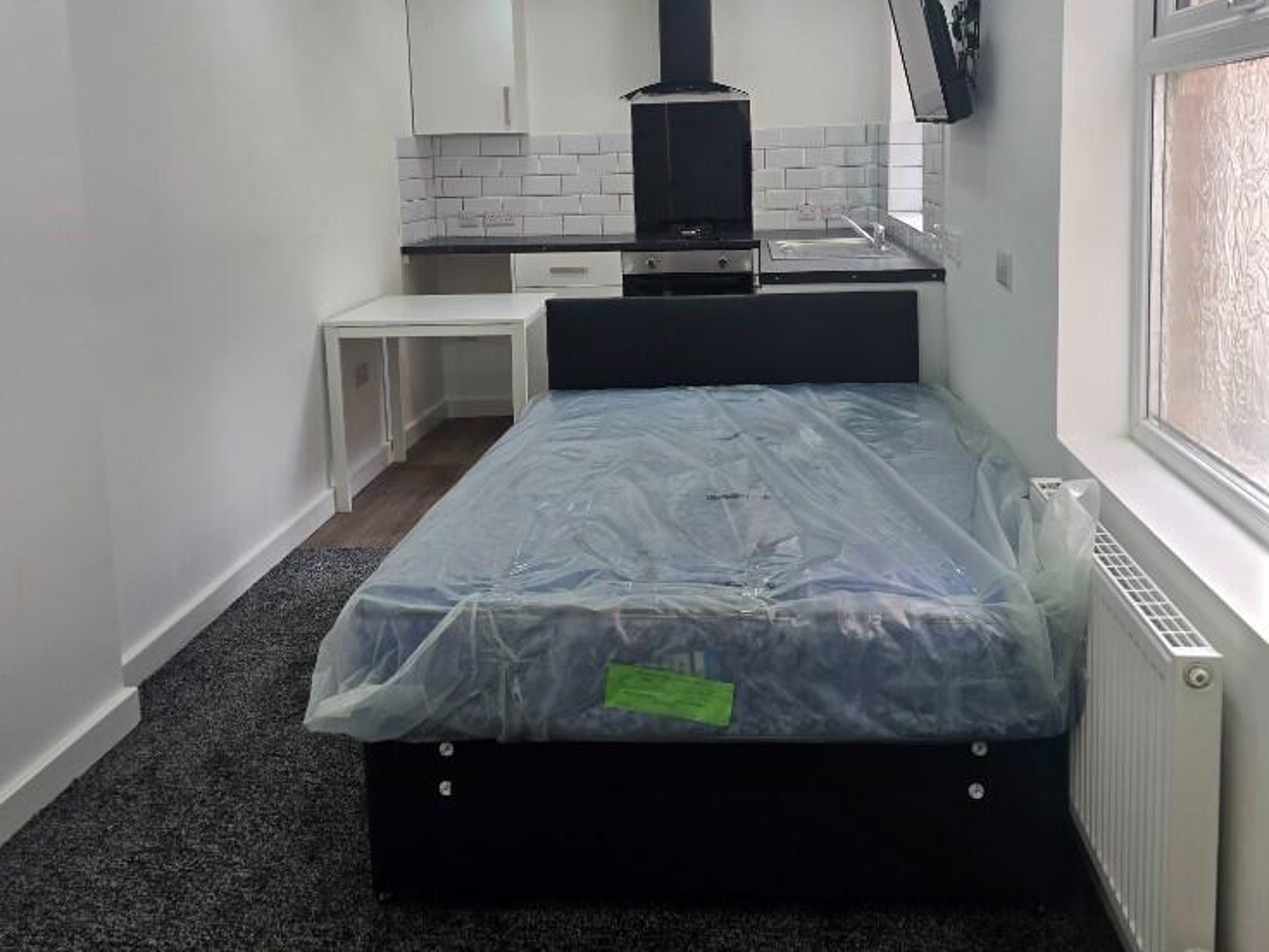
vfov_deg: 43.3
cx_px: 703
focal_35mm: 32
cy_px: 293
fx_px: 1173
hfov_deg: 56.7
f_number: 1.7
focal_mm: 6.3
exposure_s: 1/100
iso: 40
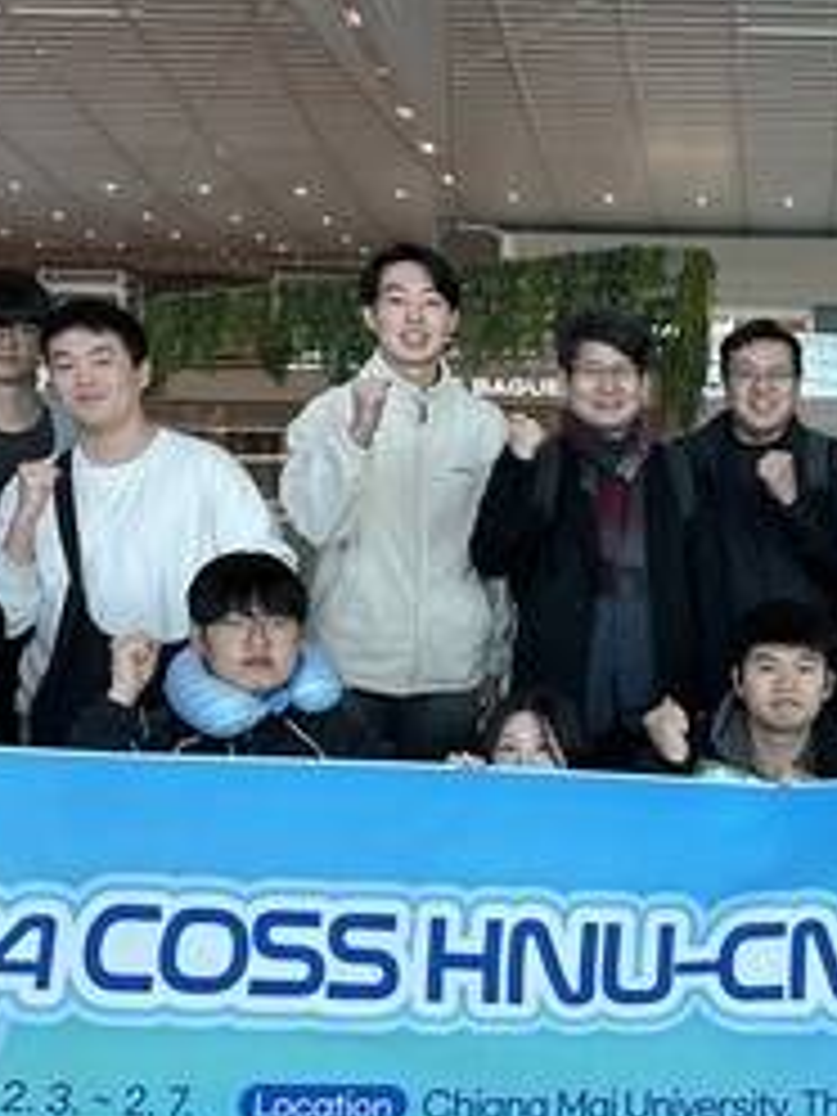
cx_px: 918
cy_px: 608
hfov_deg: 23.7
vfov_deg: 33.2
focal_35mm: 58
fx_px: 1870
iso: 64
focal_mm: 6.86
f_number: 1.78
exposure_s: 1/75
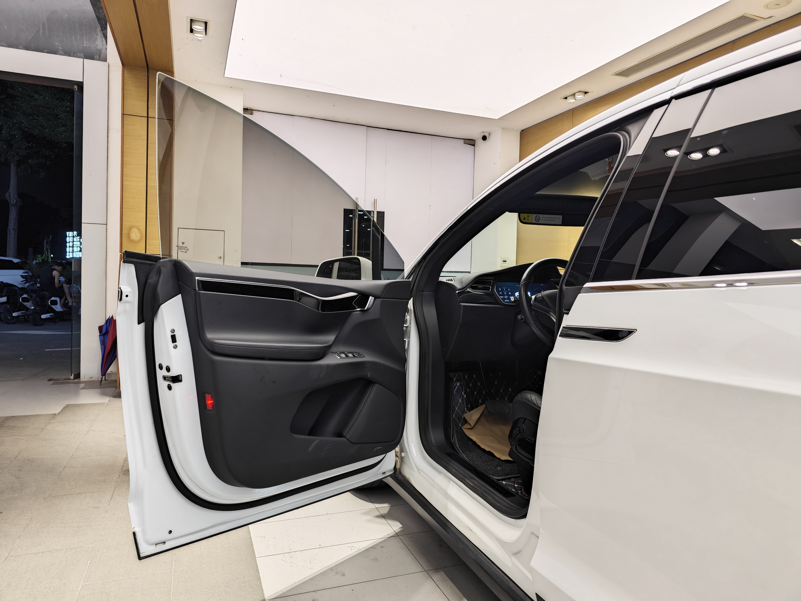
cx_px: 400
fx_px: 532
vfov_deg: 58.9
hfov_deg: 73.9
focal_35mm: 23
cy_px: 300
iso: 320
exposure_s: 1/50
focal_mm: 8.7
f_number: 1.9
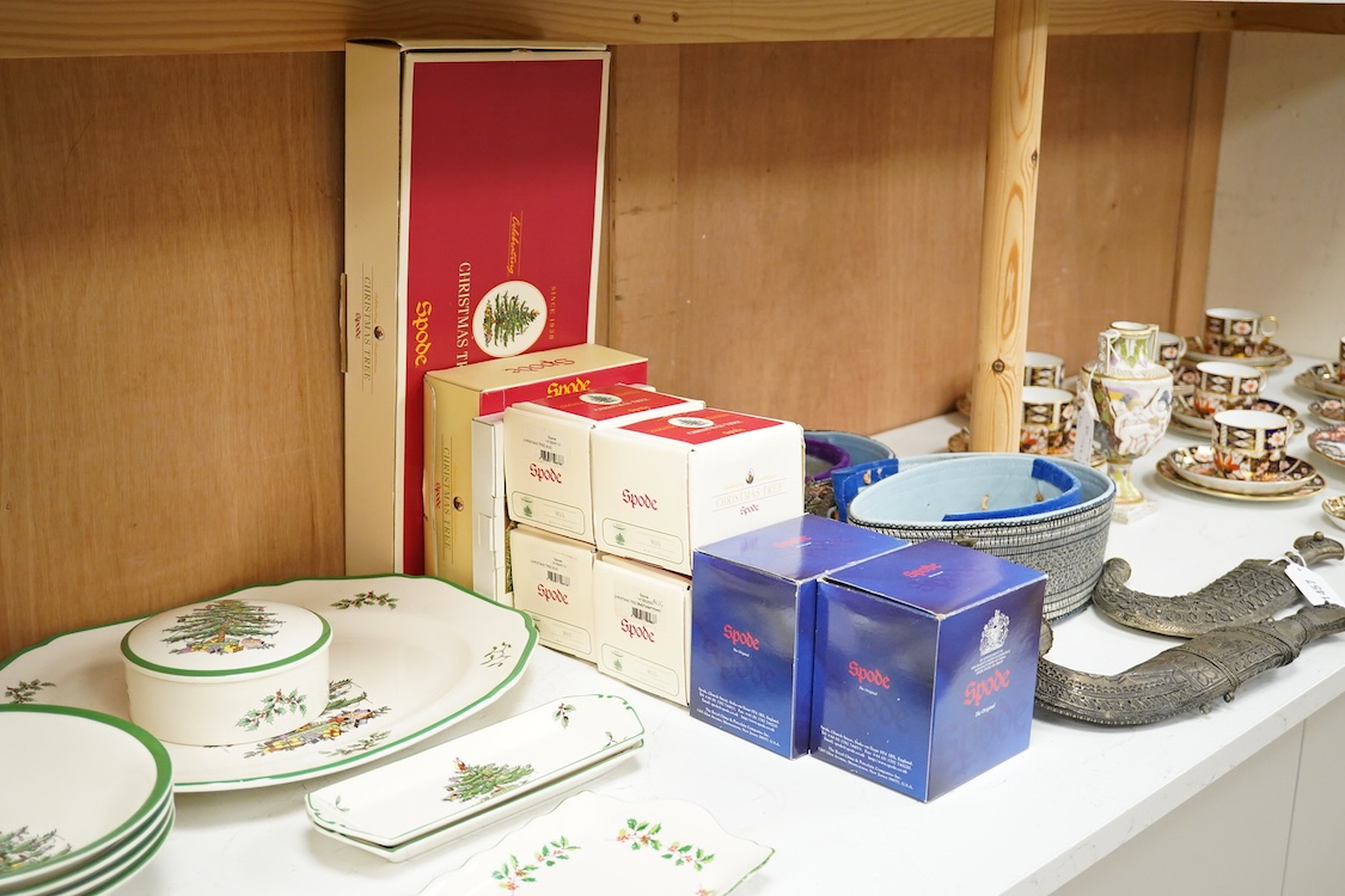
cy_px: 448
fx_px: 1681
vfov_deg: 29.9
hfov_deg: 43.6
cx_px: 672
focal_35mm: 45
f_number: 5.6
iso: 2500
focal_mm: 30
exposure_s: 1/200
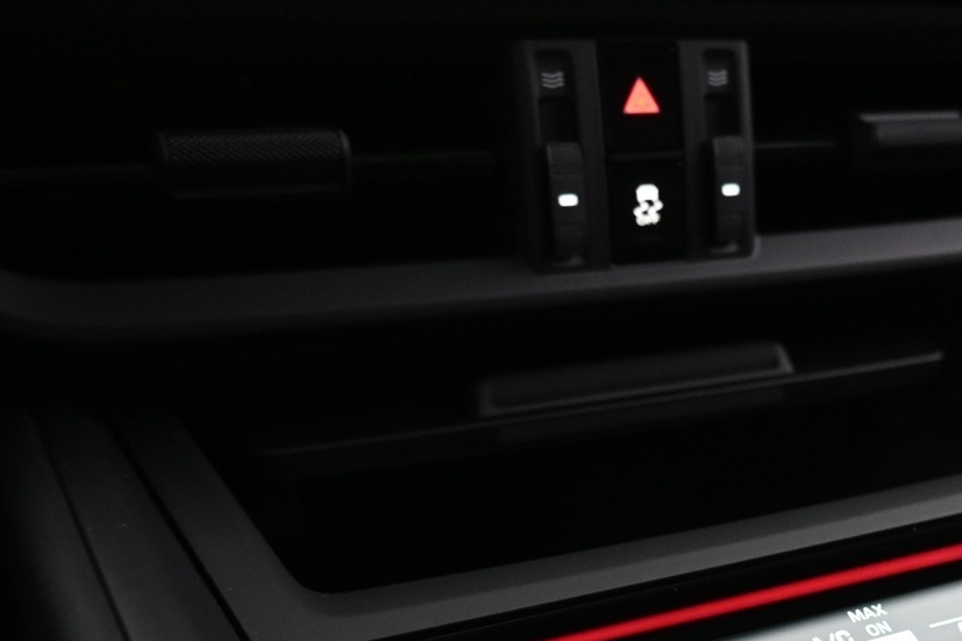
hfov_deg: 39.3
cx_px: 845
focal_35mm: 47
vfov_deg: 27.6
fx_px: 1256
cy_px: 583
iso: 1600
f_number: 3.5
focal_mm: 16
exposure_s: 1/13
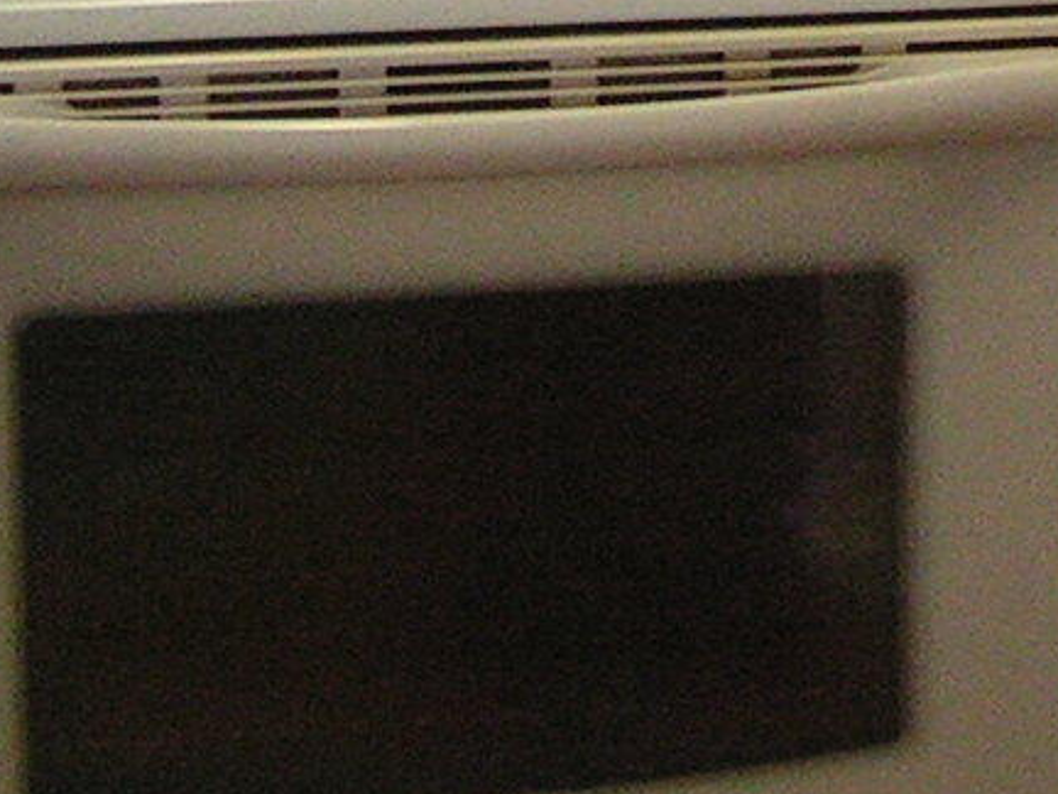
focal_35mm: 200
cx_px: 1675
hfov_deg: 9.6
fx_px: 6113
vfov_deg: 7.2
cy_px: -583
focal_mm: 6.3
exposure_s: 1/50
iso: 160
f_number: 2.8
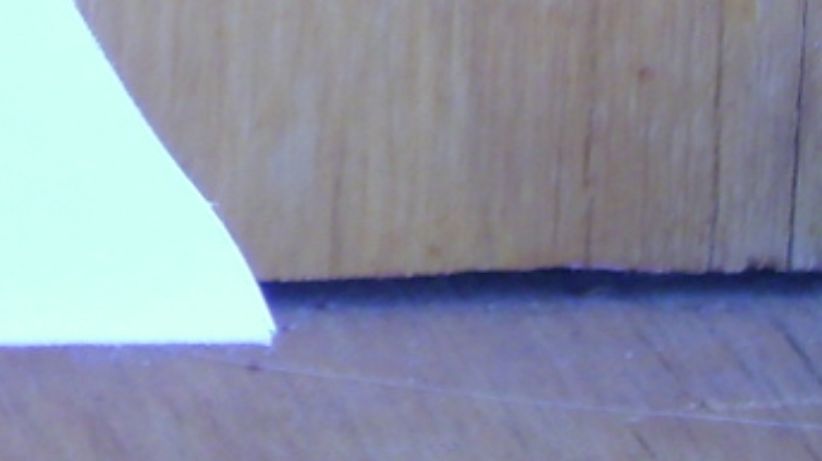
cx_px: -989
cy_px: -743
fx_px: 6077
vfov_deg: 4.2
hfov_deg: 7.4
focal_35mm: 279
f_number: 3.8
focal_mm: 10.7
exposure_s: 1/60
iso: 100
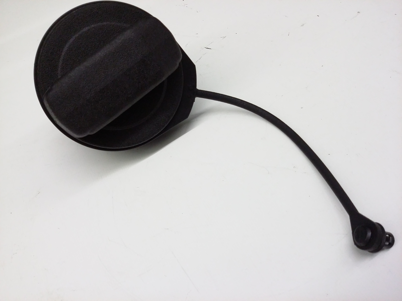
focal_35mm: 32
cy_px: 150
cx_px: 201
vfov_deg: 44.2
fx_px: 372
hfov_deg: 56.8
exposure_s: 1/17
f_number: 2.4
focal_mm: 3.4
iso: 160
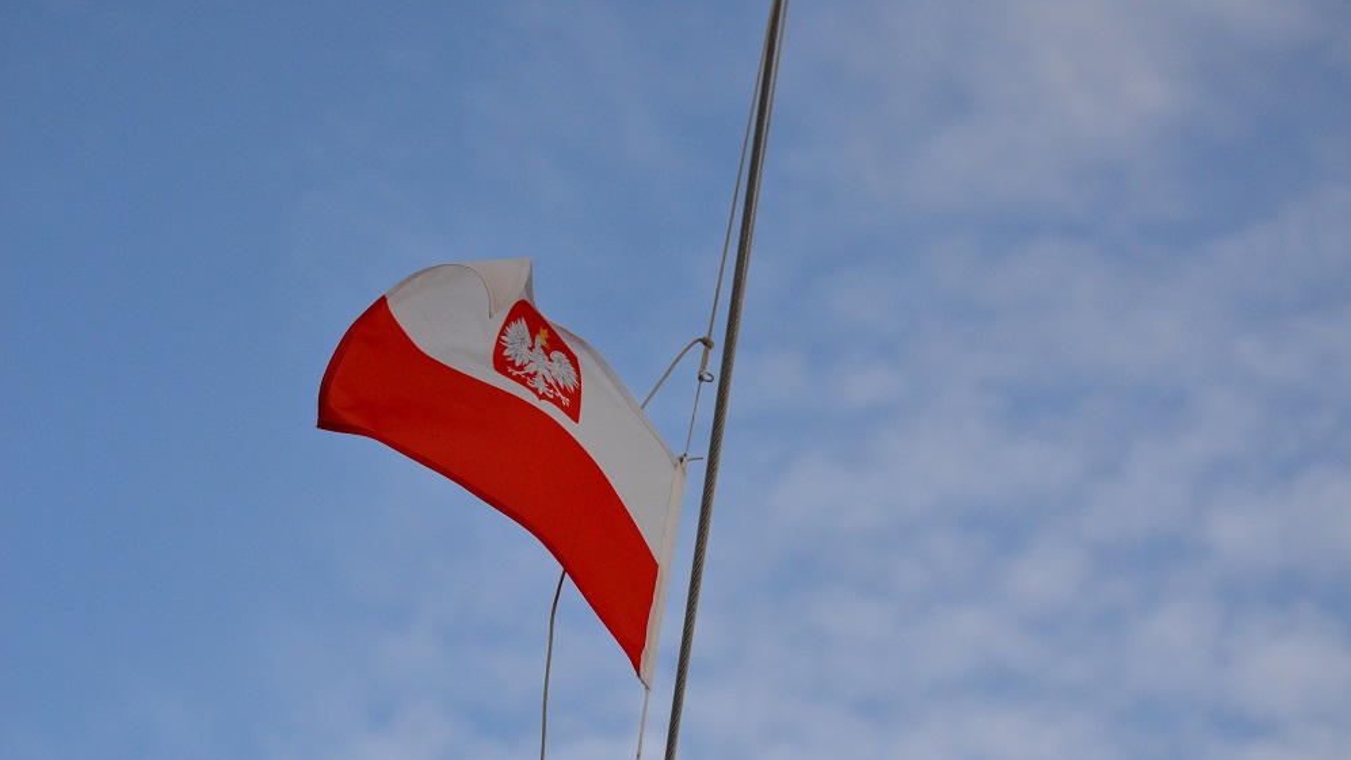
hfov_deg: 19.5
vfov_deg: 11.0
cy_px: 411
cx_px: 676
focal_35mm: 110
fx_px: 3941
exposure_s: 1/3200
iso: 800
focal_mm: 70
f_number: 4.5
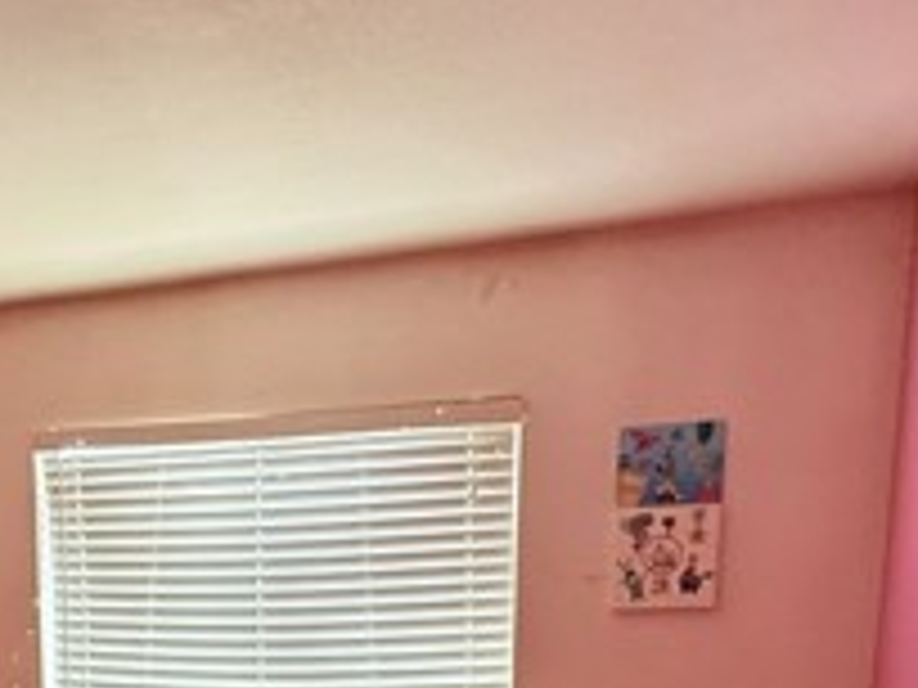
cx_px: 279
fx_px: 1167
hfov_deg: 42.2
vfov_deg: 28.0
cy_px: 863
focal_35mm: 44
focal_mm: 2.22
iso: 320
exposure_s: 1/102
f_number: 2.2
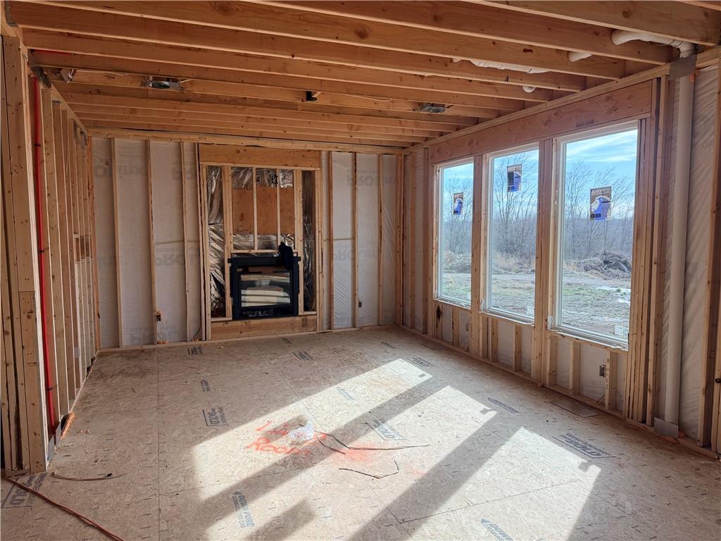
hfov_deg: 71.6
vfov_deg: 56.8
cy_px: 270
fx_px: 500
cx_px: 360
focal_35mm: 24
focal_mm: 6.76
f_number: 1.78
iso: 100
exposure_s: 1/943
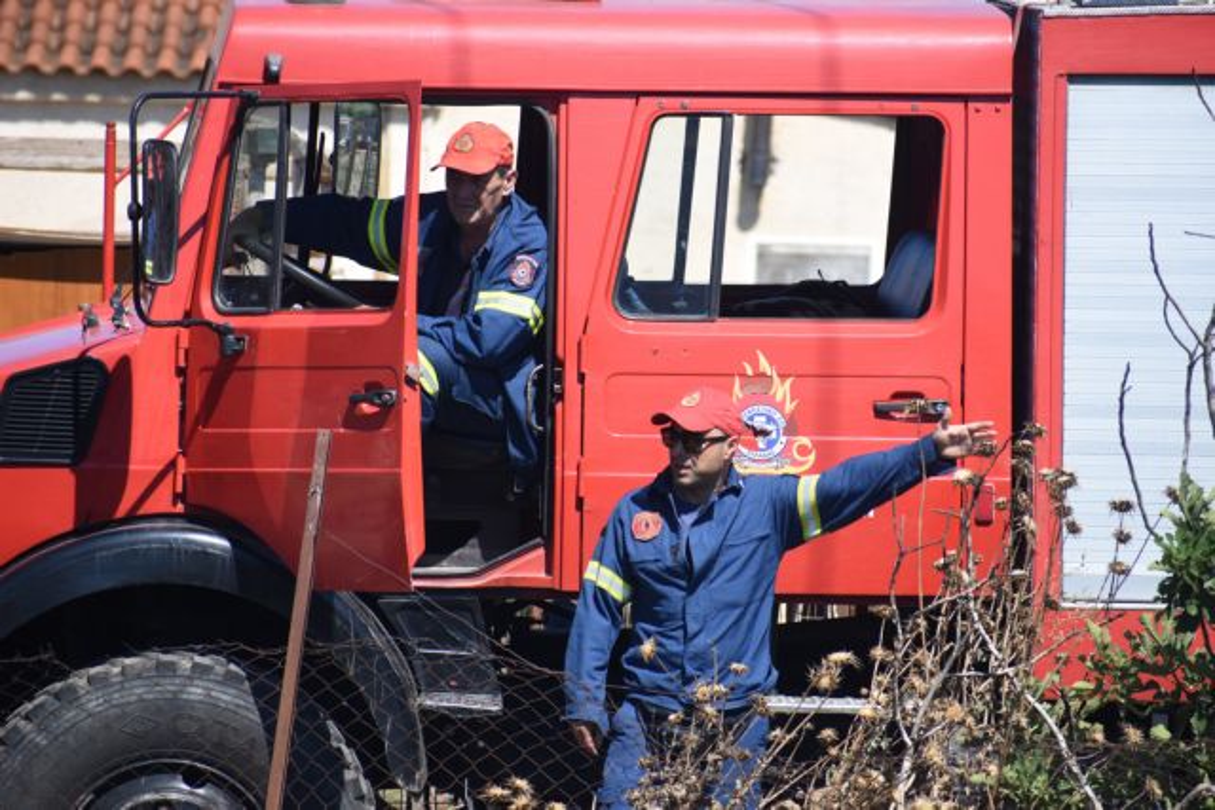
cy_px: 405
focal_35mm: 330
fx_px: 11139
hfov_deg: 6.2
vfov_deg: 4.2
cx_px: 608
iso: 640
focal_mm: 220
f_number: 6.3
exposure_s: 1/2500
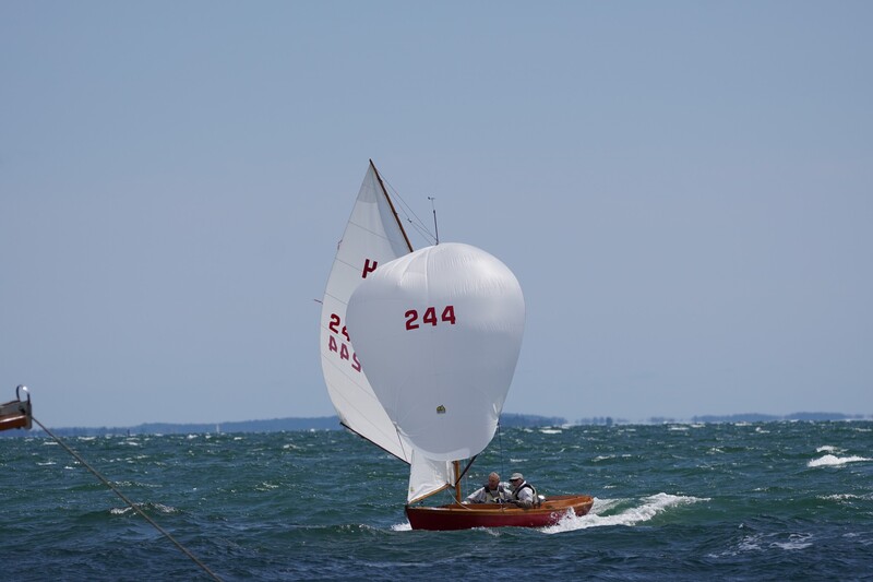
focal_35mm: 294
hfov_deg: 7.0
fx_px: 7128
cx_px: 436
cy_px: 291
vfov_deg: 4.7
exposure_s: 1/1250
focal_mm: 196
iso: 100
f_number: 5.6
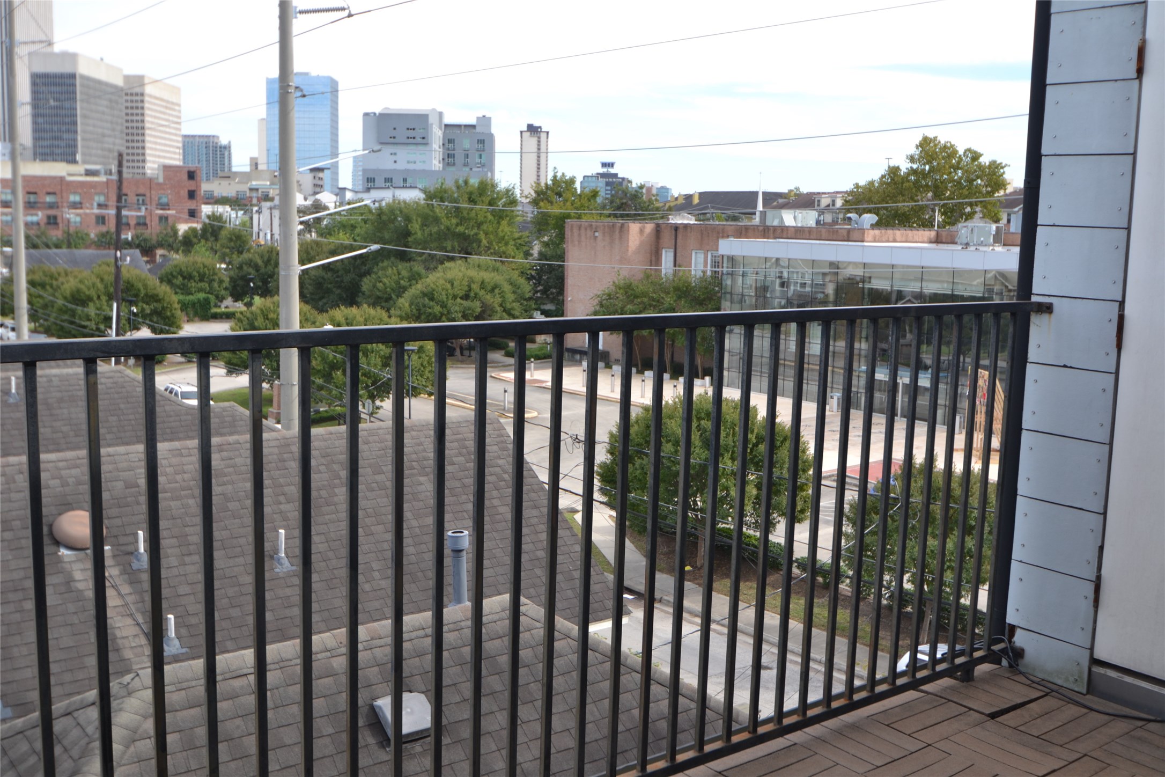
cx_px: 582
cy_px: 388
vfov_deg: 36.9
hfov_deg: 53.1
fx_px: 1165
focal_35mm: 36
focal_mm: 24
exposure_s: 1/160
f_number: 6.3
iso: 100
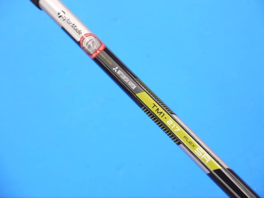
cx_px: 132
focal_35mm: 84
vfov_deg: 17.6
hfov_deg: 23.3
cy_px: 99
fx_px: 641
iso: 800
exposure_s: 1/80
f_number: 5.6
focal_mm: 42
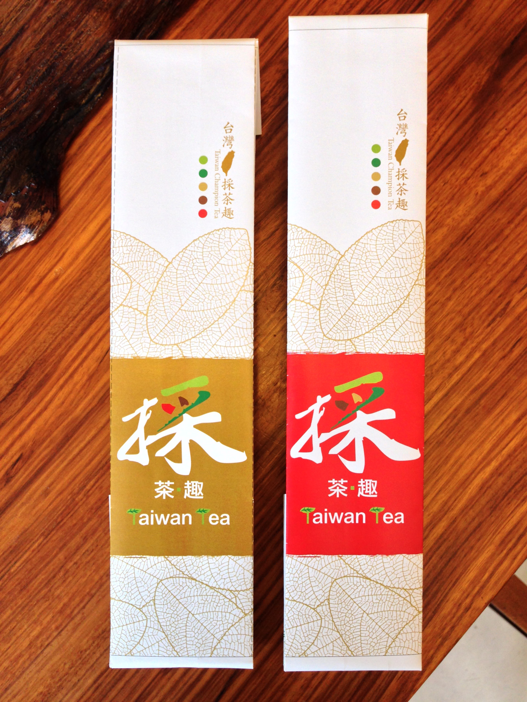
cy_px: 351
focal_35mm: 33
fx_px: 670
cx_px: 264
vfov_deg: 55.4
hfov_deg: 42.9
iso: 64
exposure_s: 1/40
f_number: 2.4
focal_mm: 4.12
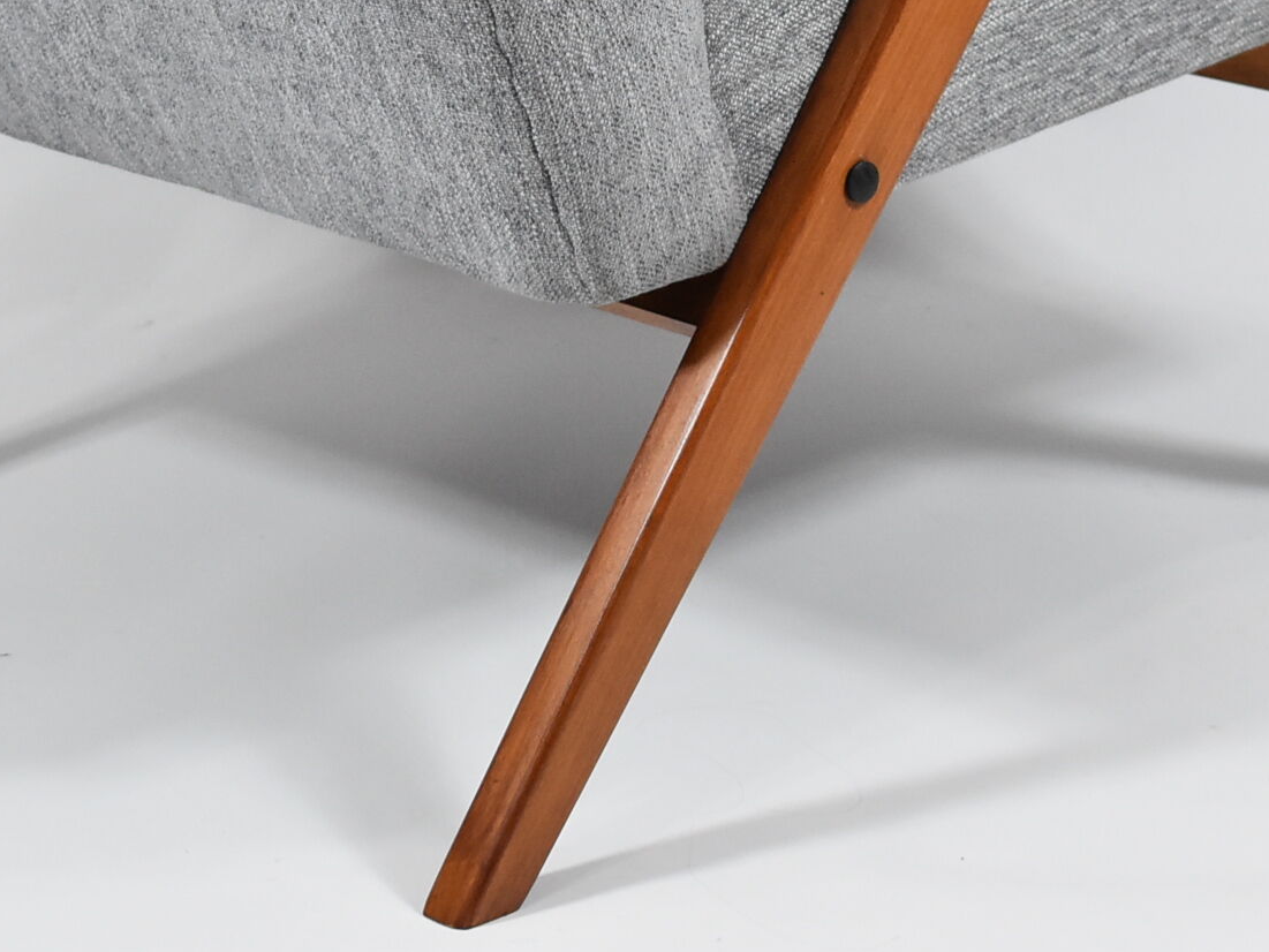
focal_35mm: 137
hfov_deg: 14.4
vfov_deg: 10.6
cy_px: -159
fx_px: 5034
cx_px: 534
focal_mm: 35
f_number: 4.5
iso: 1250
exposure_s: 1/125
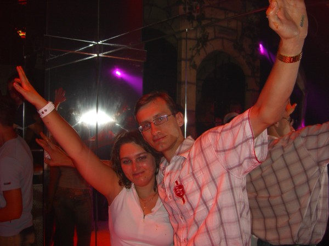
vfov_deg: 37.7
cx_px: 164
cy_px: 123
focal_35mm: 38
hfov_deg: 49.0
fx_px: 361
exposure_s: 1/60
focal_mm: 7.9
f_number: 2.8
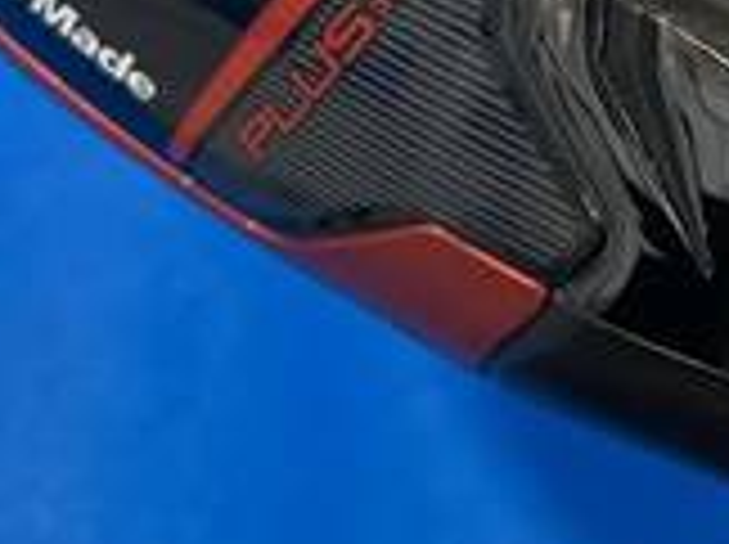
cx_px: 644
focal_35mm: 103
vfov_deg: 13.3
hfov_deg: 18.8
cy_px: -324
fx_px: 2166
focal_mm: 4.25
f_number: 1.8
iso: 160
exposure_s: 1/60
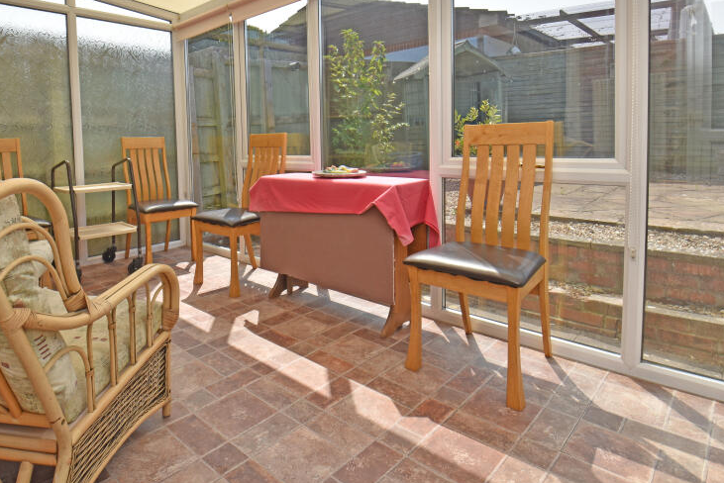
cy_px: 152
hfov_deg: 80.3
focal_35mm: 21
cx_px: 291
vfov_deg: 57.9
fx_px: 422
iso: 100
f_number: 9
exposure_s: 1/200
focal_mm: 10
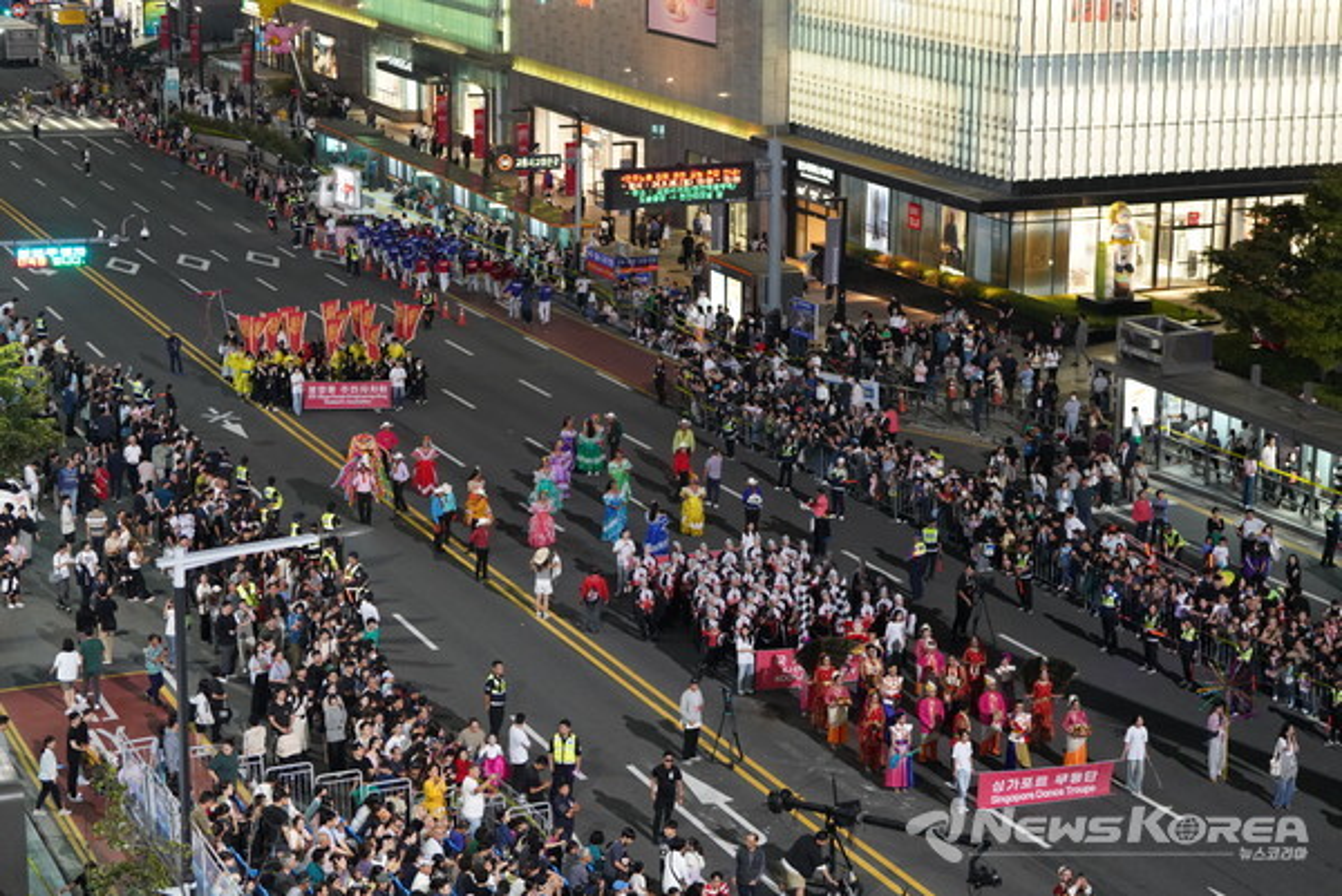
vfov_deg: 19.5
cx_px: 671
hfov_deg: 28.8
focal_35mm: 70
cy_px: 448
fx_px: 2611
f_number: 2.8
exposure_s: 1/160
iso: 3200
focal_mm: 70
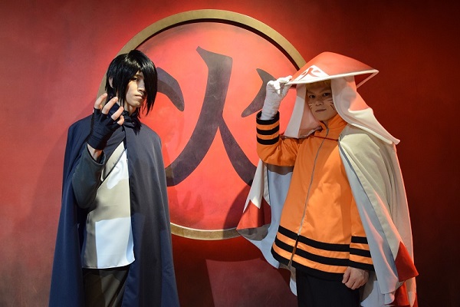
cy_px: 154
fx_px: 402
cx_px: 230
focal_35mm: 32
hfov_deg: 59.5
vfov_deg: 41.7
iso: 2000
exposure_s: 1/60
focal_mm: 21
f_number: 5
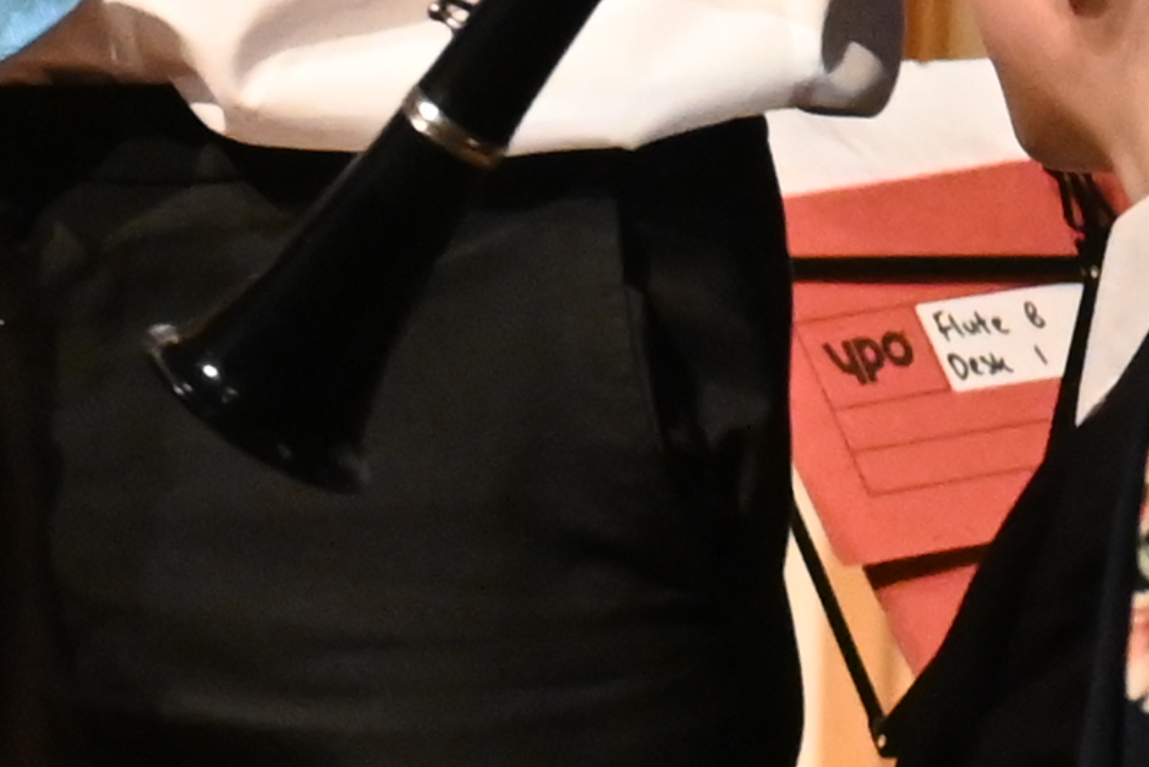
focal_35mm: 1028
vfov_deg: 1.3
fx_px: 32814
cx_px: -1085
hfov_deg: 2.0
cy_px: -272
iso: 3200
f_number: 5
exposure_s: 1/80
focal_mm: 98
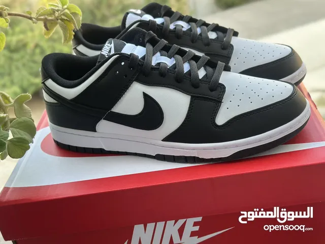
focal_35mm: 48
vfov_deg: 30.3
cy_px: 122
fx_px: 451
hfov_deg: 39.7
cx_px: 162
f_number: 1.78
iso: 80
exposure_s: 1/251
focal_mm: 6.86
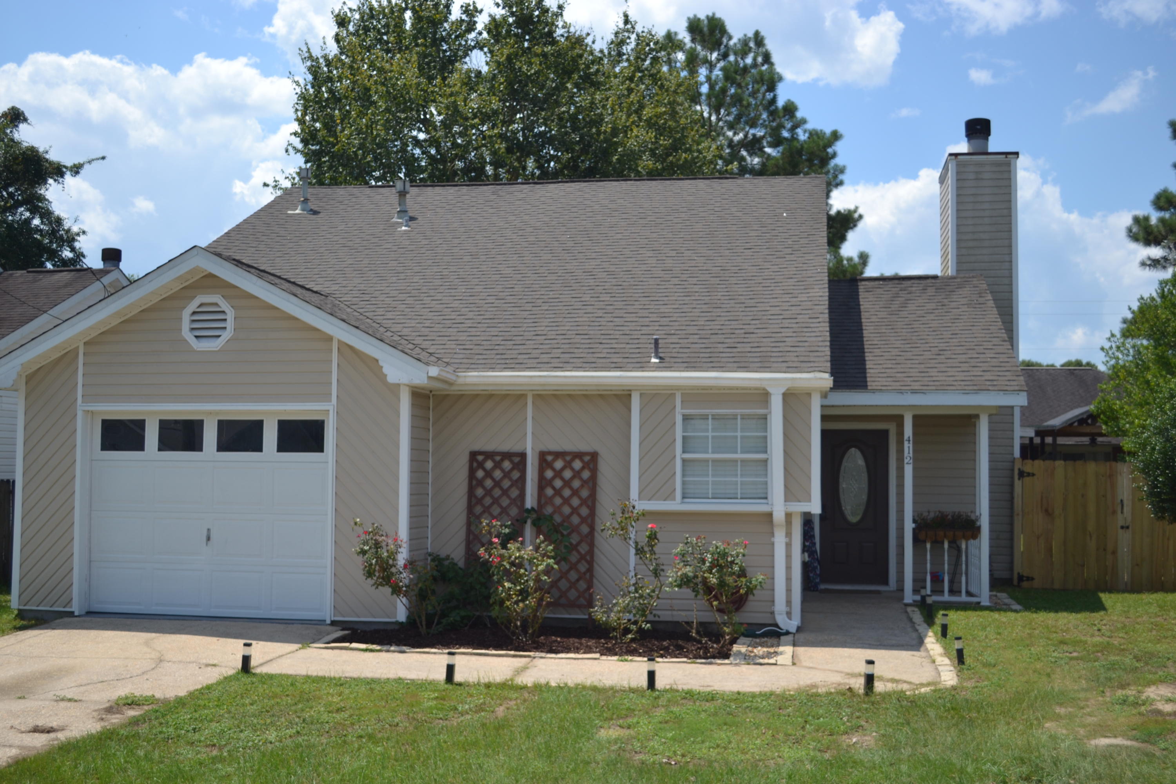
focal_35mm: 39
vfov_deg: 34.2
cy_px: 392
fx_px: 1274
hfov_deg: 49.6
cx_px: 588
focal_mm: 26
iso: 100
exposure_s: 1/800
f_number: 4.2
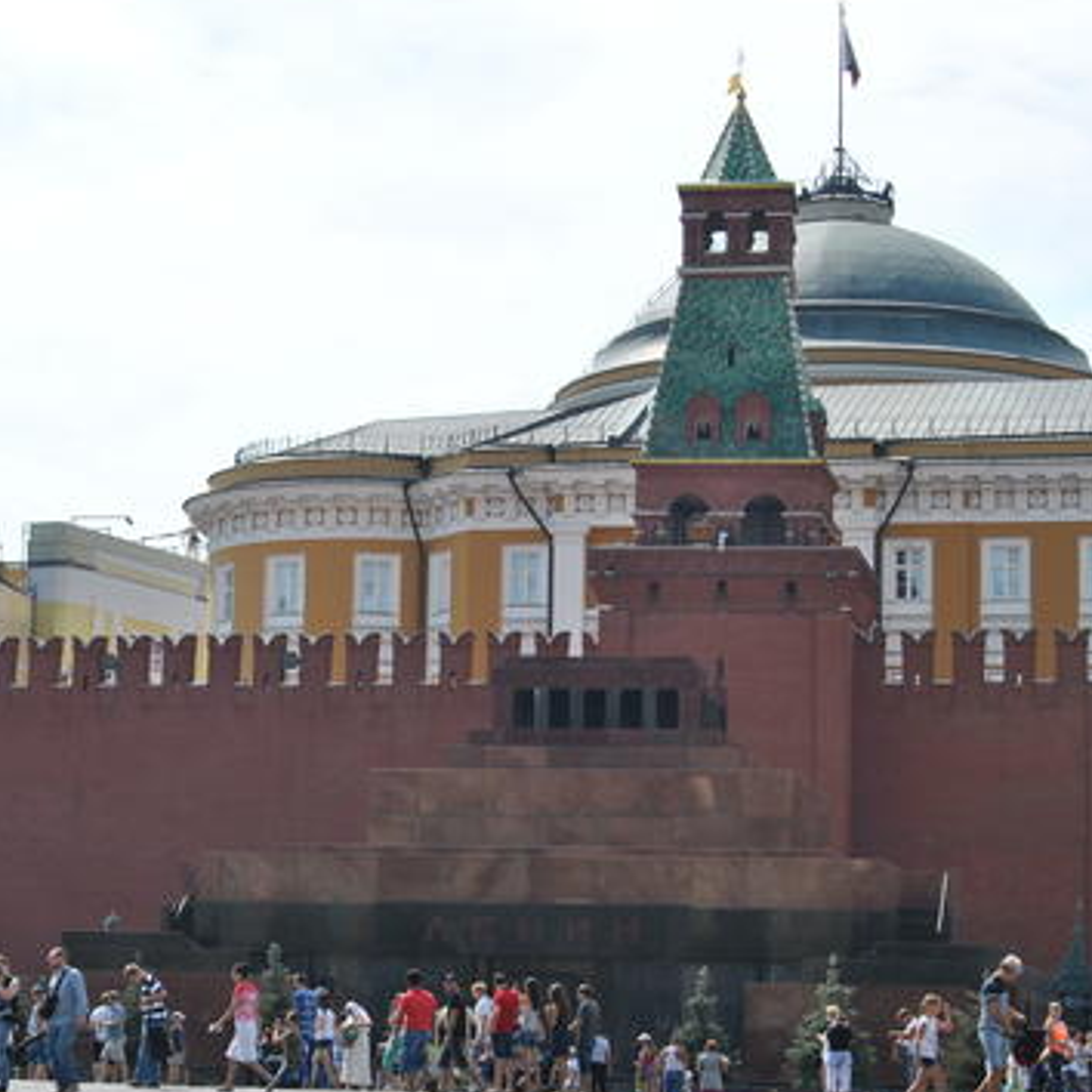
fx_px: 3462
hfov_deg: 17.9
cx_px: 333
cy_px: 589
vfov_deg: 17.9
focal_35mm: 97
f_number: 8
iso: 100
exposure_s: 1/250
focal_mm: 42
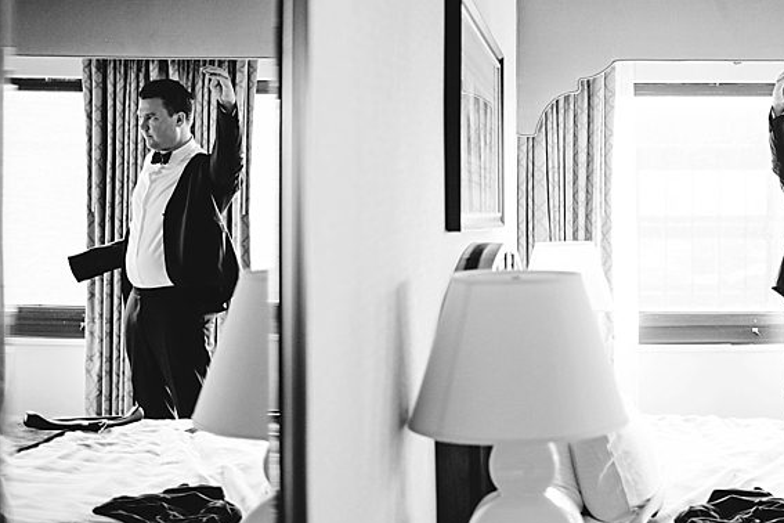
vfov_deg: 23.3
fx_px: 1263
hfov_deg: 33.6
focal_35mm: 58
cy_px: 190
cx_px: 611
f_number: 1.8
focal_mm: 35
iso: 800
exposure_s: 1/320
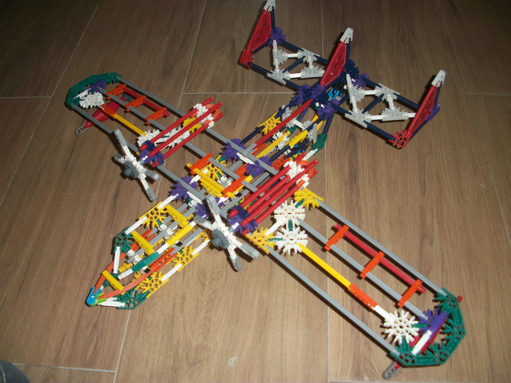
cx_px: 256
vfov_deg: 40.7
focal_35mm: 35
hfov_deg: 52.6
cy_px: 192
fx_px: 517
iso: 80
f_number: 3.1
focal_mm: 6.3
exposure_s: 1/30
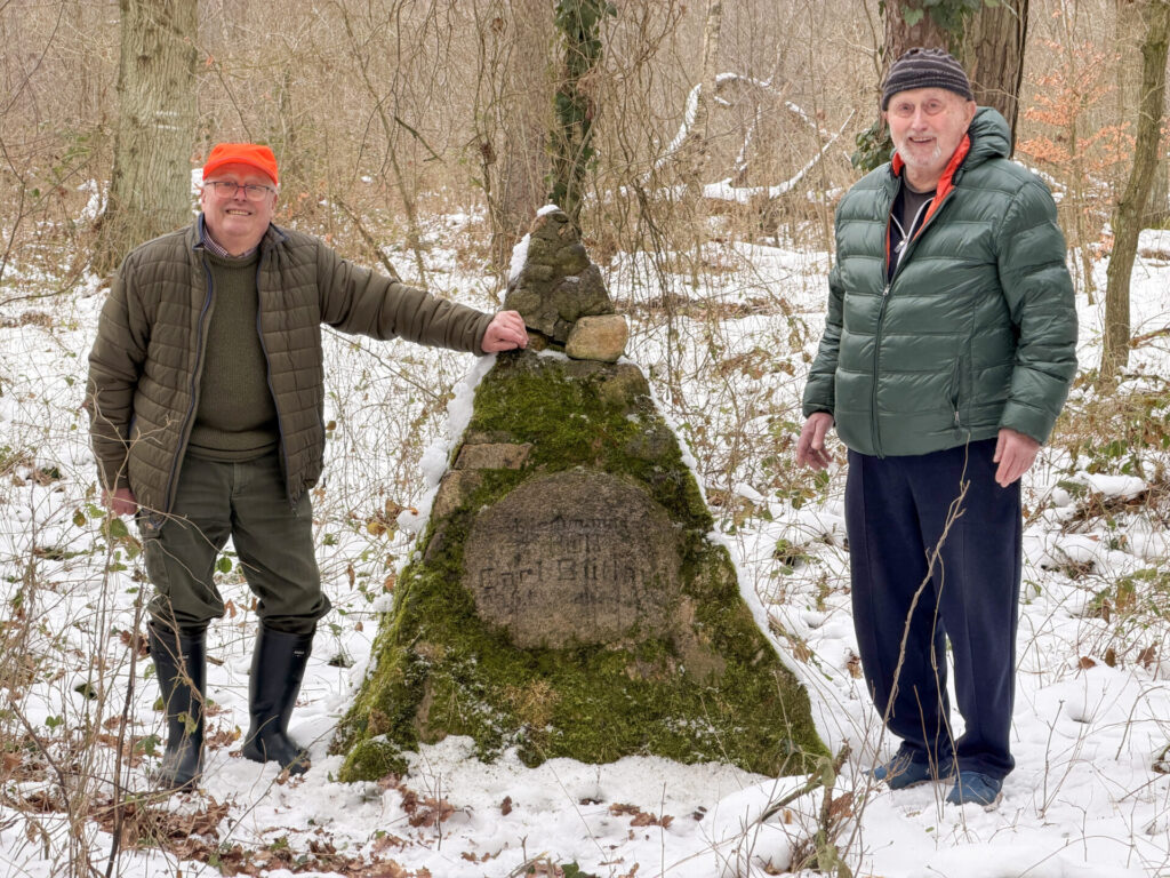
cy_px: 439
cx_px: 585
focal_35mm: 100
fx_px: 3380
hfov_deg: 19.6
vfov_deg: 14.8
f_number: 2.8
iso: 64
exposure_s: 1/121
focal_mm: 16.89
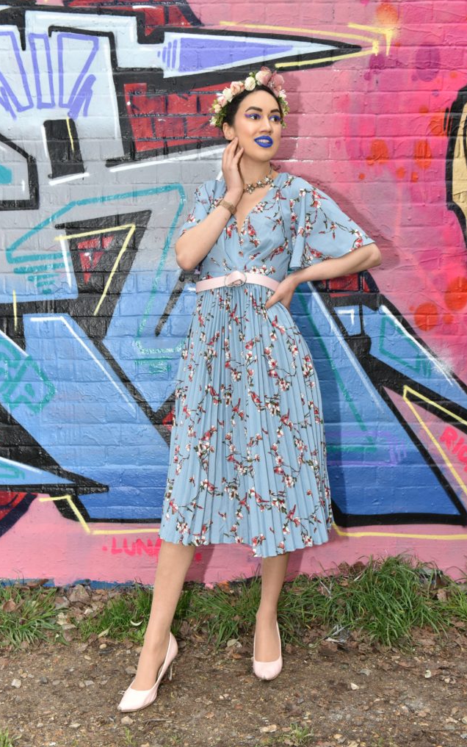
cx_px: 235
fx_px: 794
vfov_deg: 50.4
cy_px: 372
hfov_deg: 32.8
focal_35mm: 39
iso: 500
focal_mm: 38
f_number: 4.5
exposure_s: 1/640
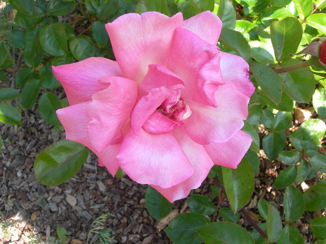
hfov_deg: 49.0
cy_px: 122
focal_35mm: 38
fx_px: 358
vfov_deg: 37.7
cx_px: 163
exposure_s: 1/100
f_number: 4.8
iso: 50
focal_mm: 7.8
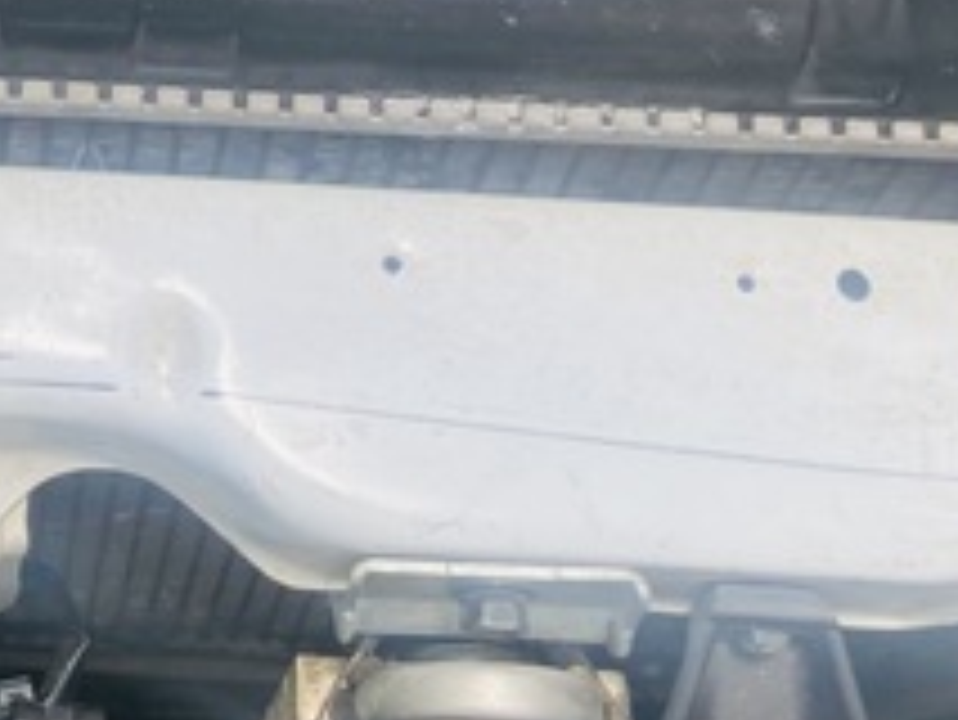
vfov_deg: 13.0
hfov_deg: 17.7
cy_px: -482
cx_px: -225
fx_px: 2908
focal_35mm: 105
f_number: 1.8
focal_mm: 3.99
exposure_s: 1/2183
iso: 20
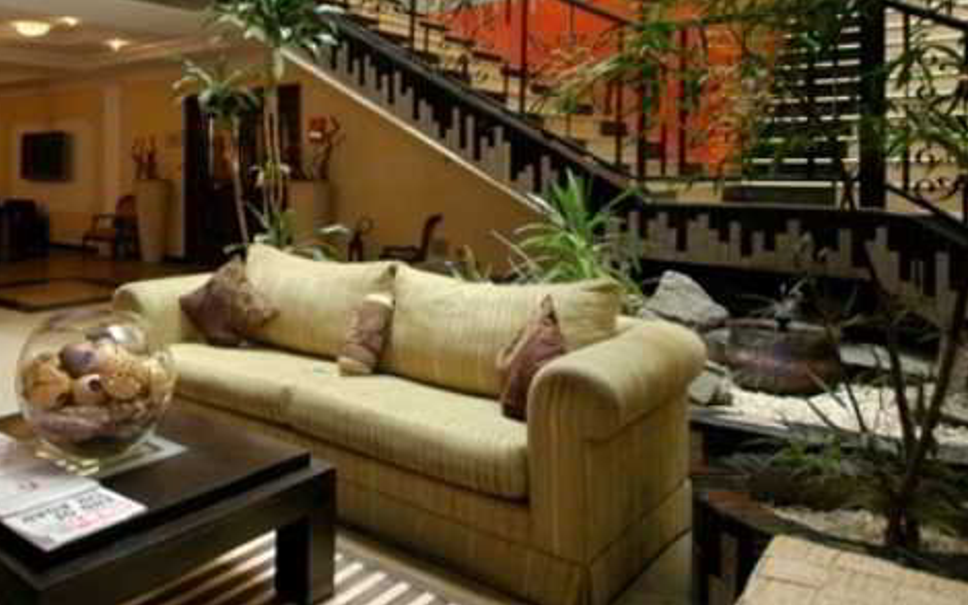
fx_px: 686
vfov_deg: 46.6
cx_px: 148
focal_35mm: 26
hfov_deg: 62.3
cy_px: 184
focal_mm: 10
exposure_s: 1/10
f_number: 4
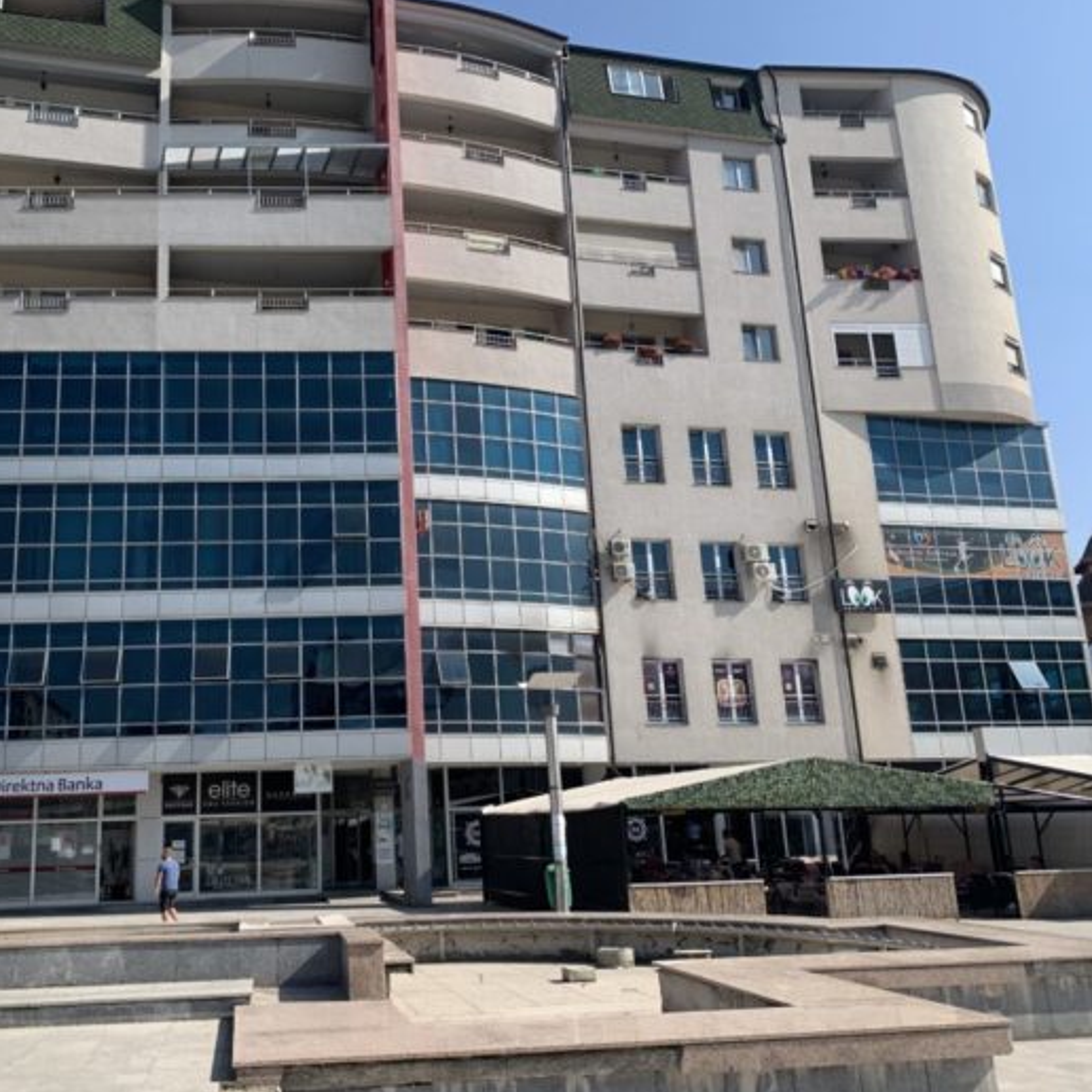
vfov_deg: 52.5
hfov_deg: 51.8
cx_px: 389
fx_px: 1106
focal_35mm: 31
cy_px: 544
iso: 25
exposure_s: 1/1812
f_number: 1.8
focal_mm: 4.25
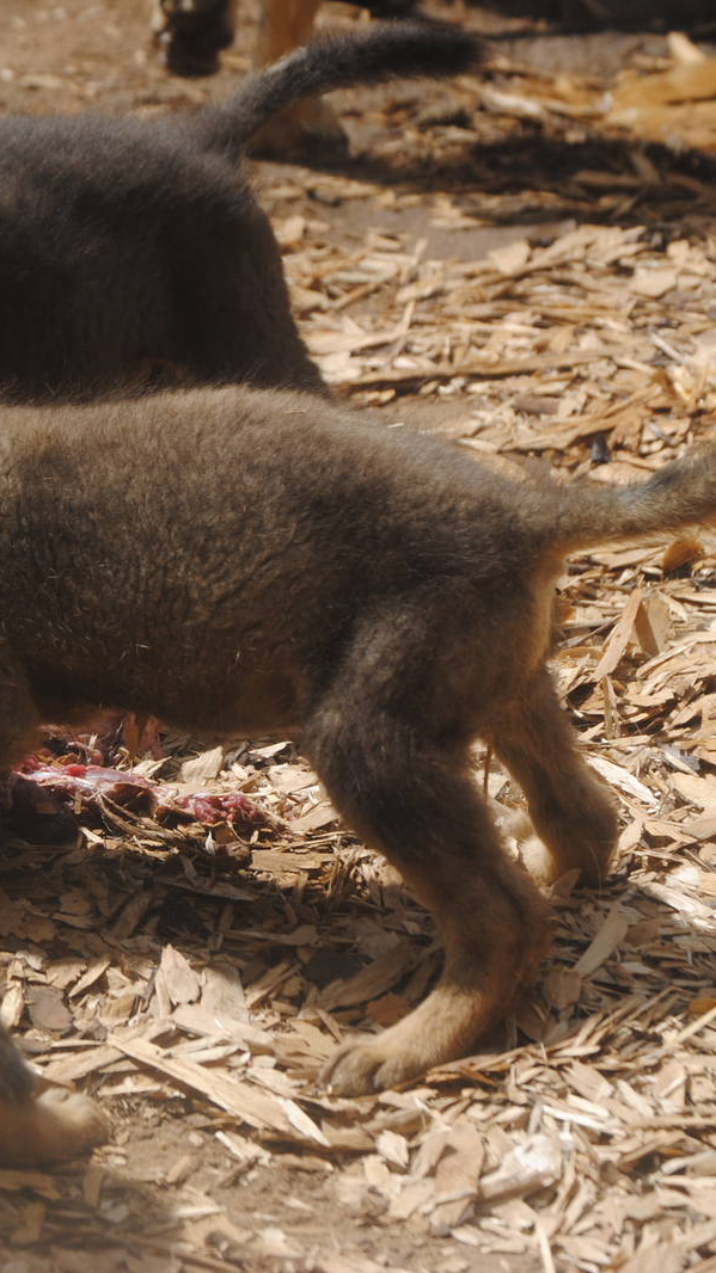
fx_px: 6782
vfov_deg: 10.7
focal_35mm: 201
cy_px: 636
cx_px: 24
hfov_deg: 6.0
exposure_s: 1/500
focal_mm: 85
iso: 110
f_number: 5.6
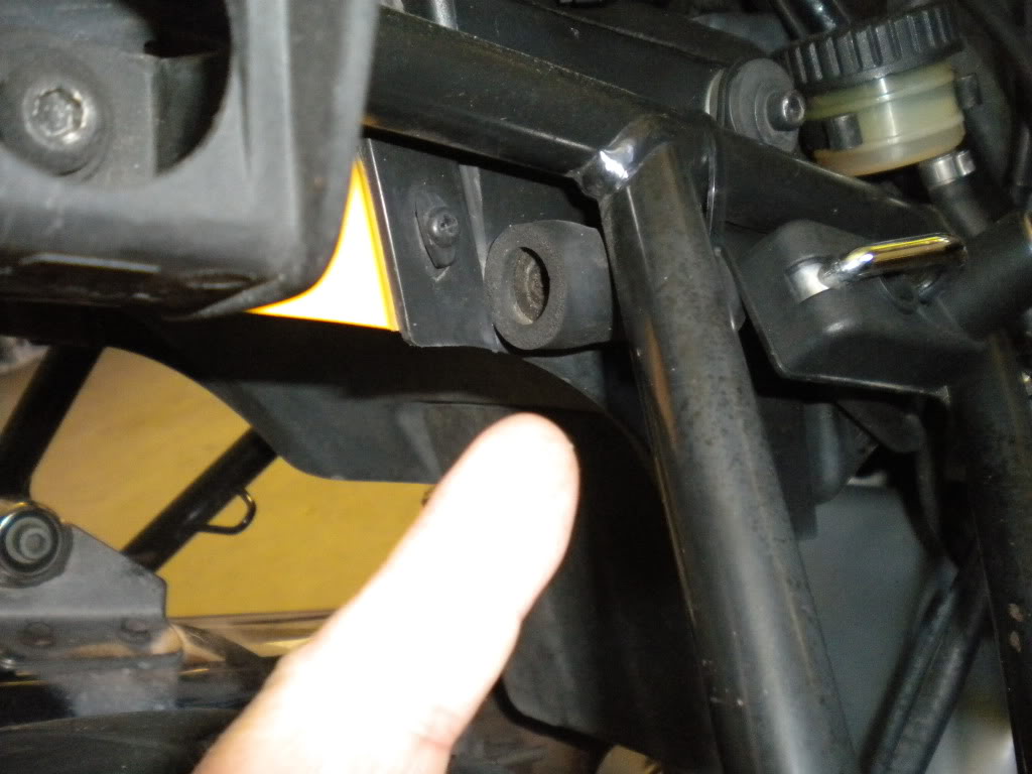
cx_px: 516
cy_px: 387
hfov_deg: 52.6
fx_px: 1043
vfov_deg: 40.7
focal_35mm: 35
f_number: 3.1
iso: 800
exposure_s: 1/30
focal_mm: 6.3
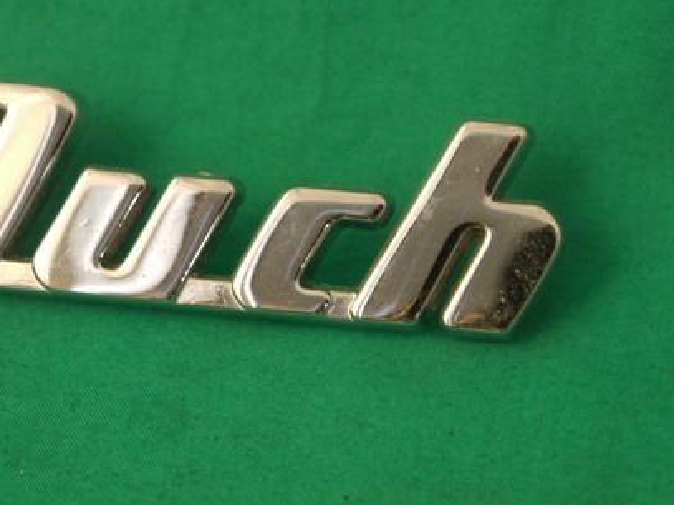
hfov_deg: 15.5
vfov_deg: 11.7
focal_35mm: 127
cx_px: 229
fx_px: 2472
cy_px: 184
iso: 400
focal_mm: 34
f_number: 5.2
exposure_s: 1/50
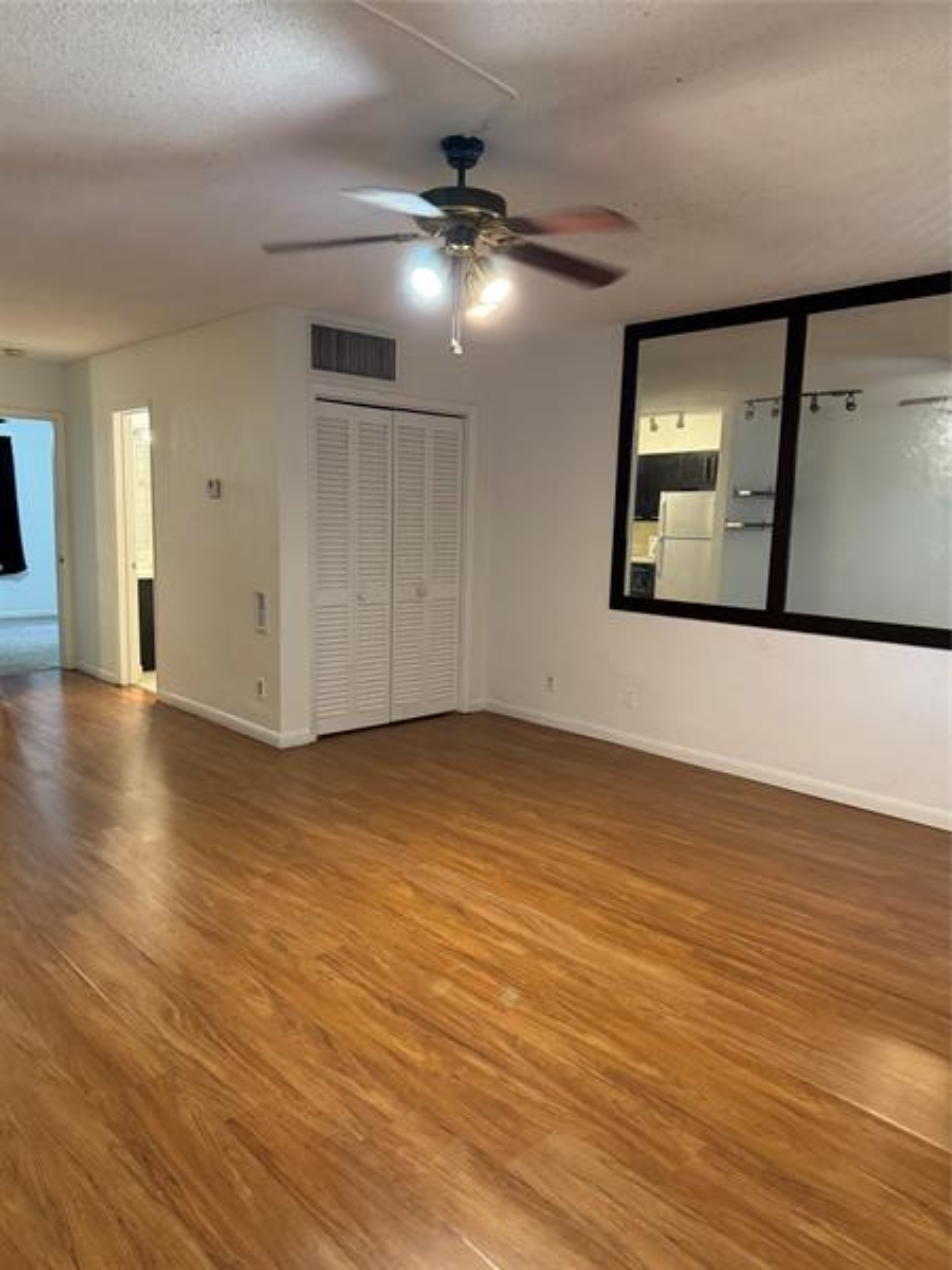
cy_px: 635
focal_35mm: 24
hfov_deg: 56.8
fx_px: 880
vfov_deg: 71.6
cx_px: 476
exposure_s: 1/60
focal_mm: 6.76
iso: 500
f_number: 1.78
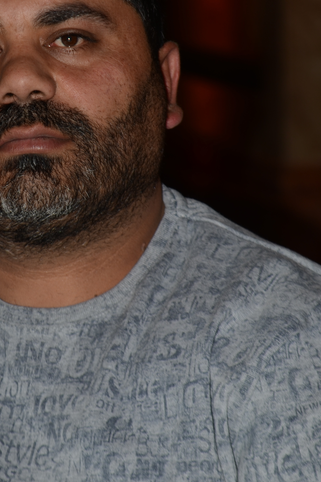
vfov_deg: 8.0
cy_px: 161
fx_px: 3424
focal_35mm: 256
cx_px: 51
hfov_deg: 5.4
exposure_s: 1/250
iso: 125
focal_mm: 92
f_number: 4.5
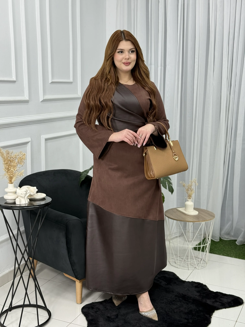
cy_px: 164
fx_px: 453
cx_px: 122
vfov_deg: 39.7
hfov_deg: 30.3
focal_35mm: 48
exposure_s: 1/181
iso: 64
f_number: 1.78
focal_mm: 6.76
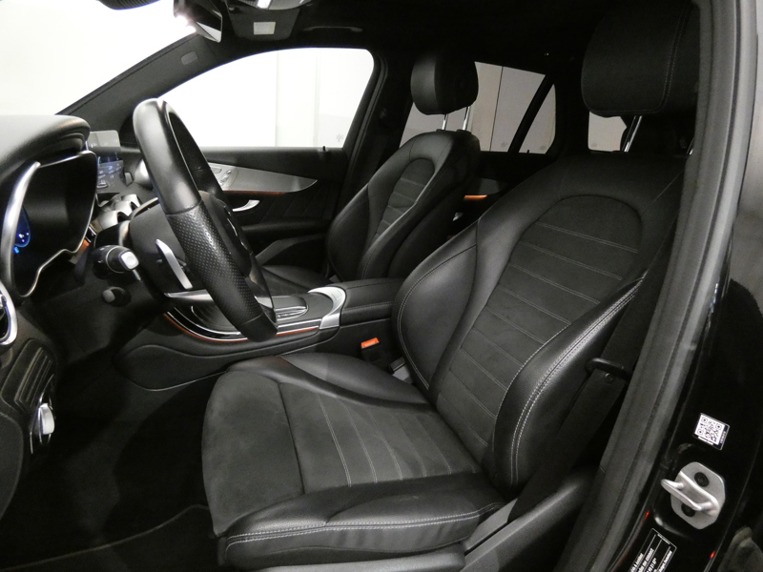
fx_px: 441
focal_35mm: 20
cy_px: 286
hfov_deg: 81.7
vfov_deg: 66.0
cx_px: 382
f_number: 2.8
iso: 1600
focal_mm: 3.6
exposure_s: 1/25
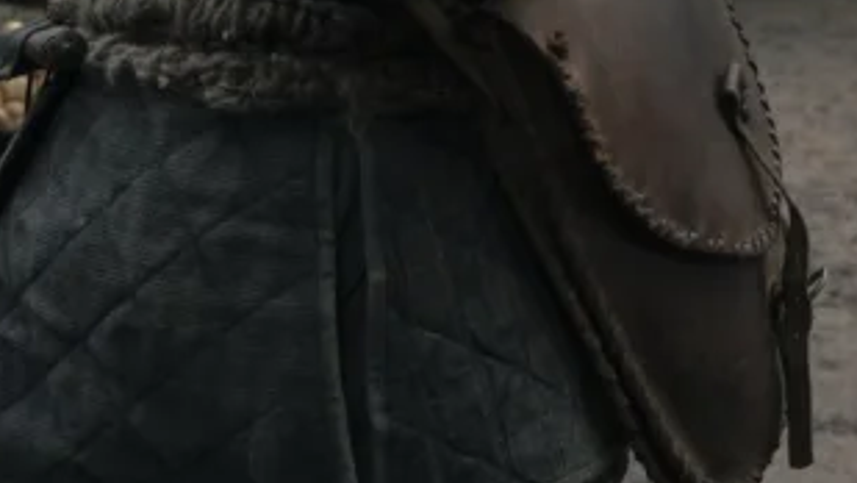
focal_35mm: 125
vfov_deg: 9.3
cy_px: -321
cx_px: 1367
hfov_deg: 15.5
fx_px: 2841
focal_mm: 36
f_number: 4.5
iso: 500
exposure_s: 1/400
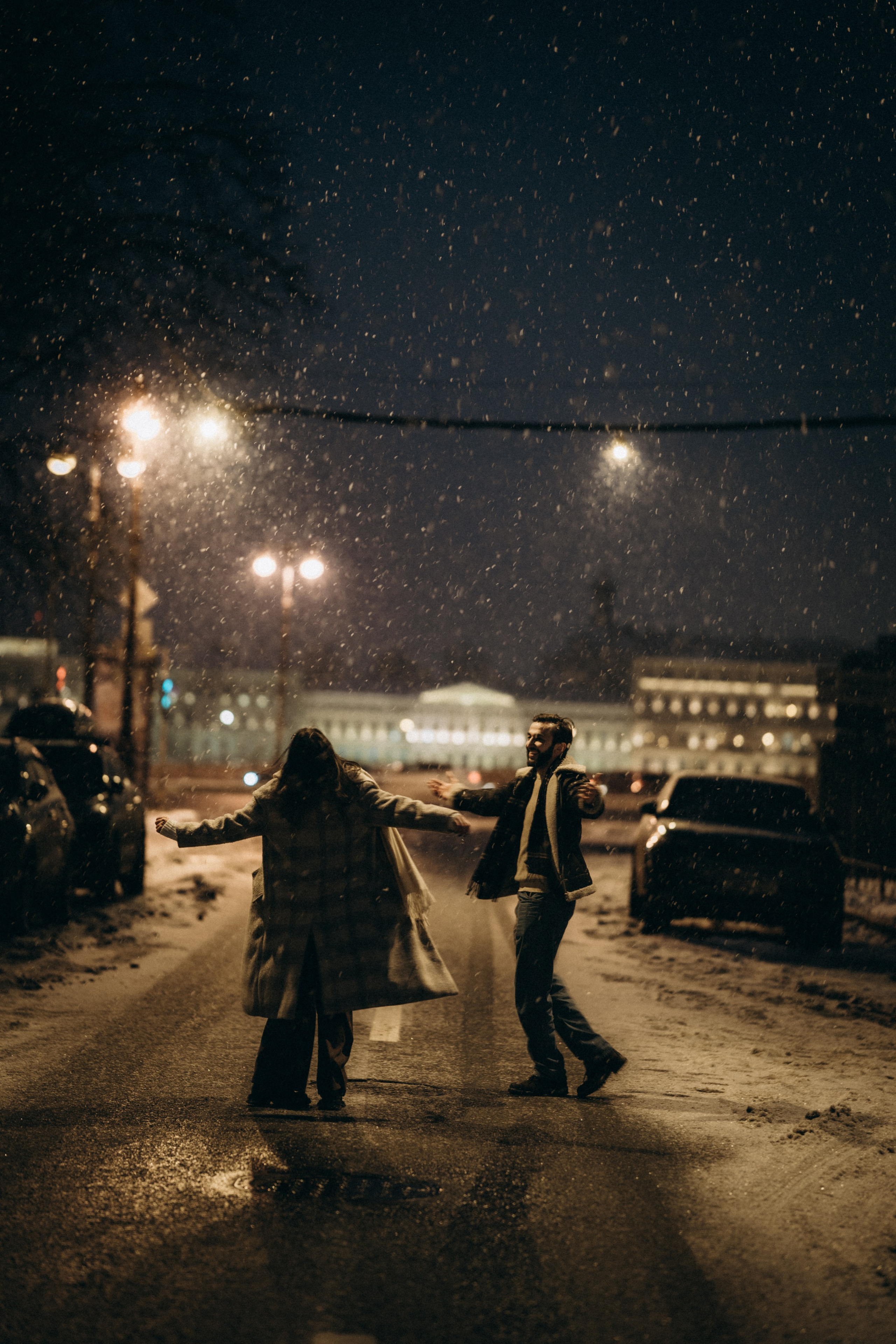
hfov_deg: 16.1
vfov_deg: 23.9
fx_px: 3173
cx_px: 448
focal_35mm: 85
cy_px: 672
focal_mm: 85
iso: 320
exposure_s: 1/60
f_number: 1.4
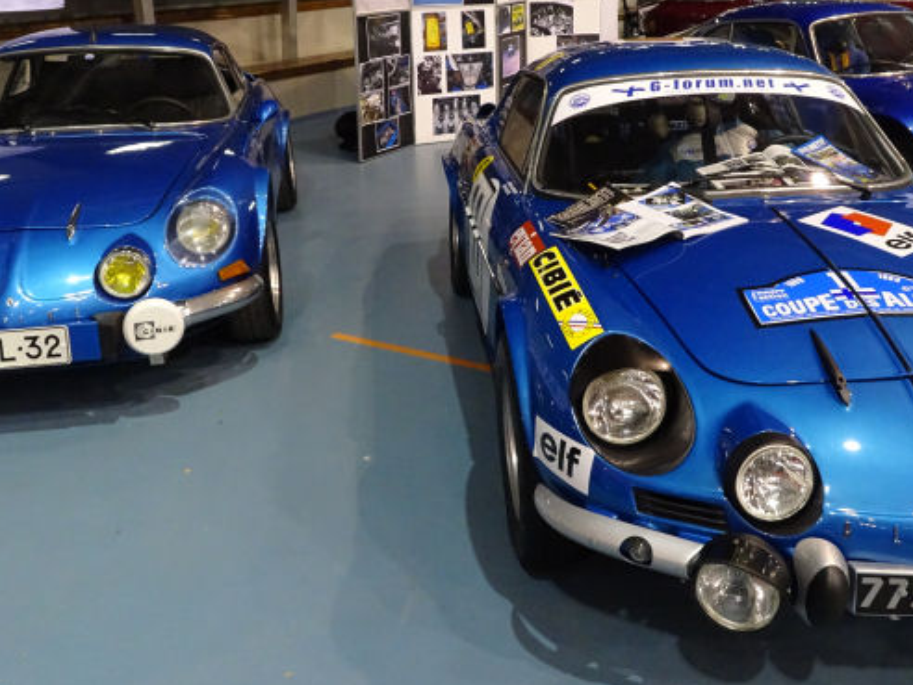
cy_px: 212
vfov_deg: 36.3
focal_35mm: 39
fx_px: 1029
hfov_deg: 47.7
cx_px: 520
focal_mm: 4.1
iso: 640
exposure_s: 1/30
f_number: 3.5
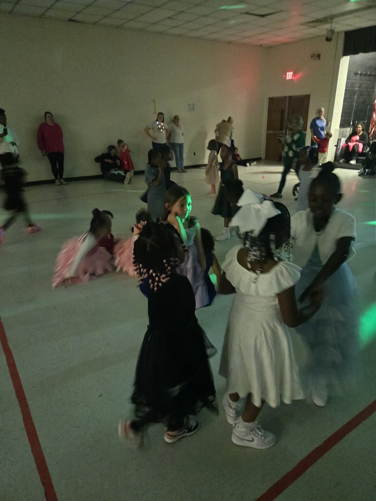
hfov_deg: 58.9
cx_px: 188
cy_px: 250
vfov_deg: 73.9
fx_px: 333
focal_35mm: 23
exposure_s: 1/15
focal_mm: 5.4
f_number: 1.8
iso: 1600
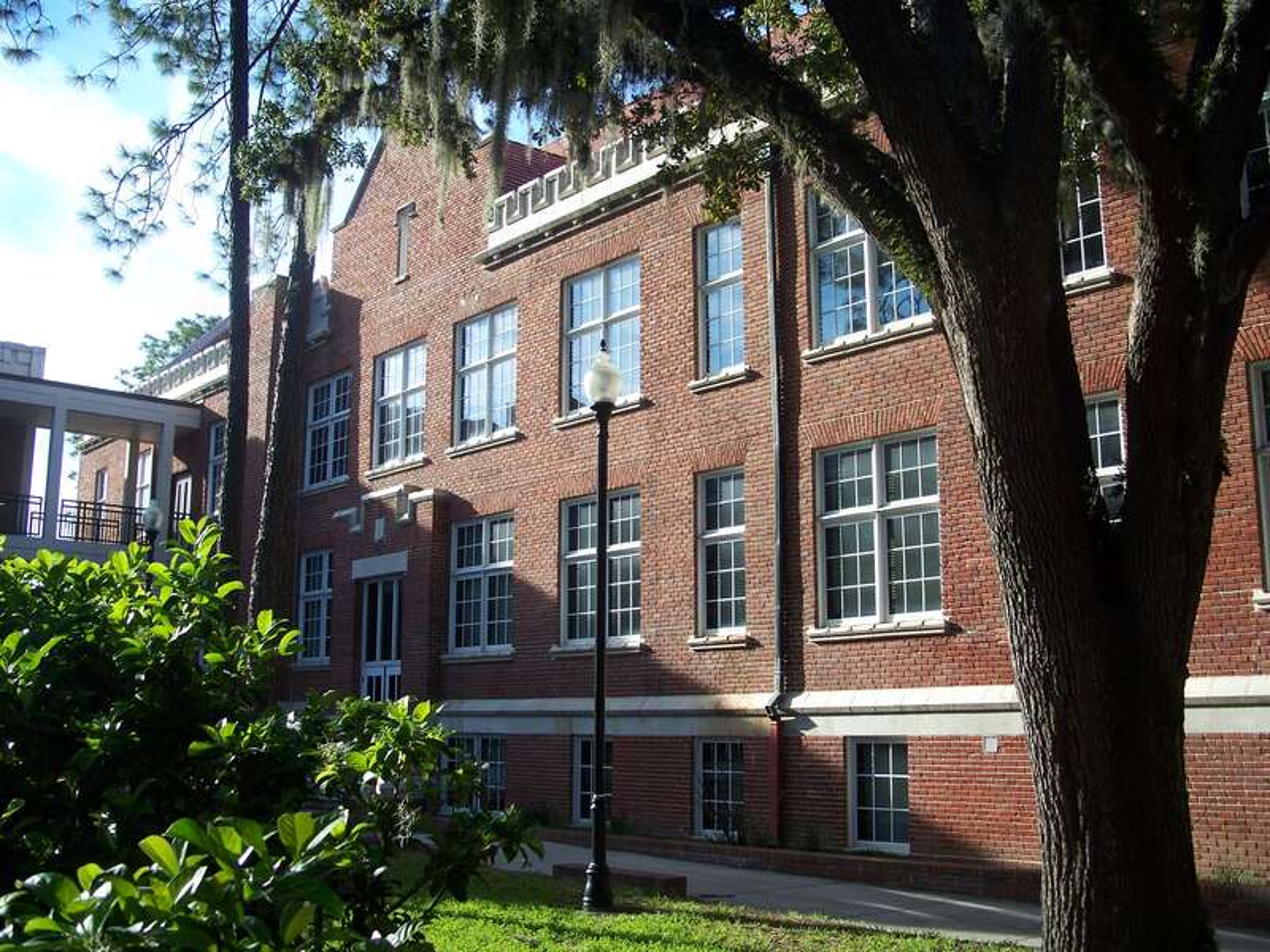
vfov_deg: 38.7
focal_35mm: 37
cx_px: 635
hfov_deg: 50.1
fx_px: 1357
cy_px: 476
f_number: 2.8
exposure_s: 1/320
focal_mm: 7.8
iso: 64
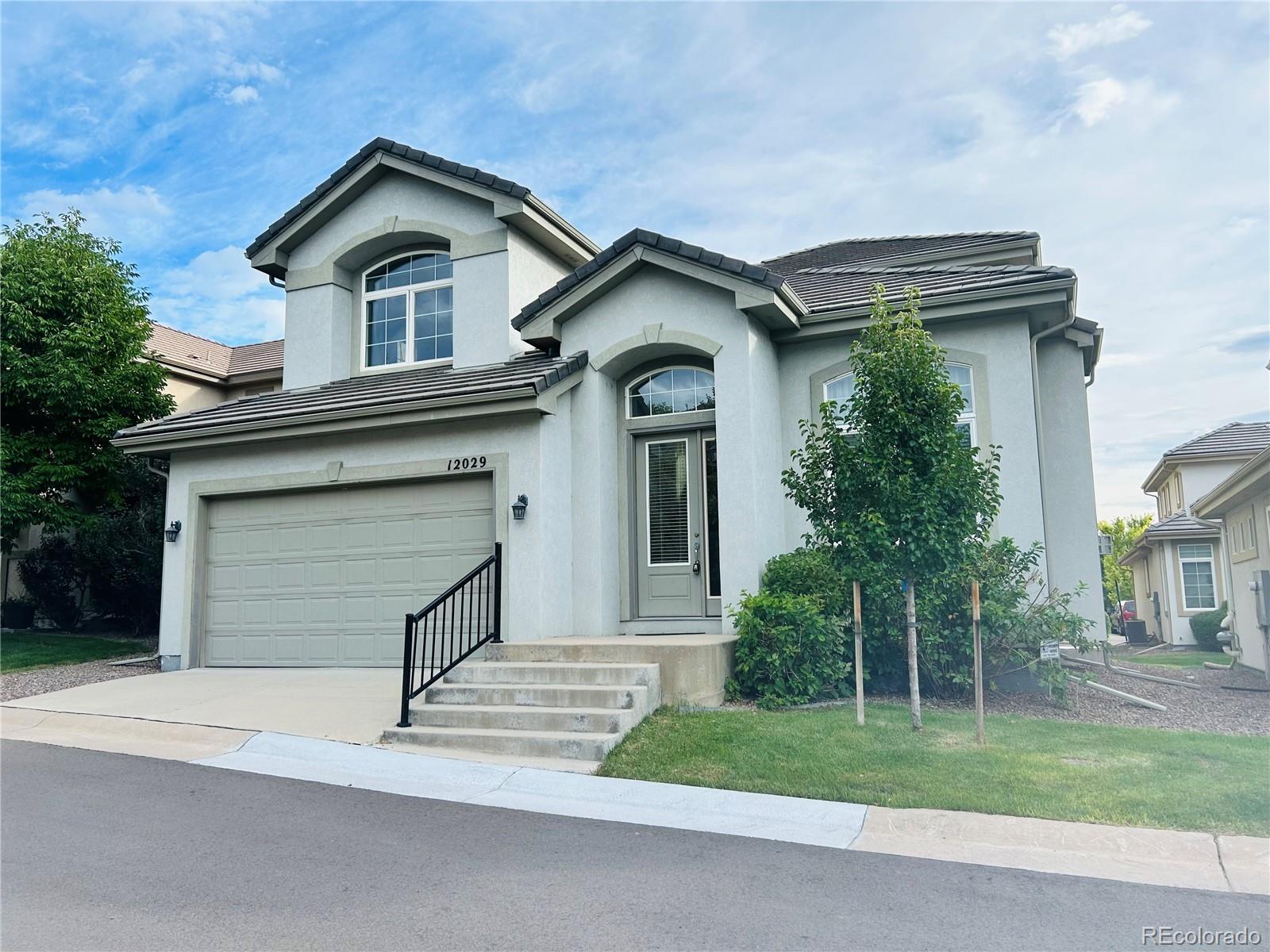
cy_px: 476
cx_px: 635
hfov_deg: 67.3
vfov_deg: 53.1
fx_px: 954
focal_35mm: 26
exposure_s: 1/2252
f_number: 1.5
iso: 50
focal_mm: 5.7
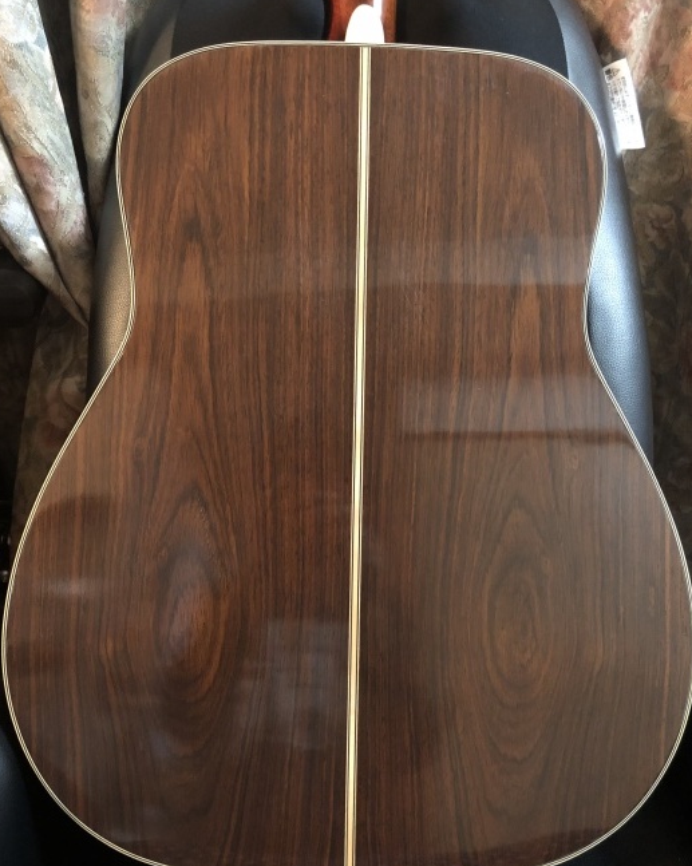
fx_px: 769
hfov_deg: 48.5
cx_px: 352
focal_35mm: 30
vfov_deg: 58.7
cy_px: 462
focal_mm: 3.99
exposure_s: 1/4
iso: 160
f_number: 1.8
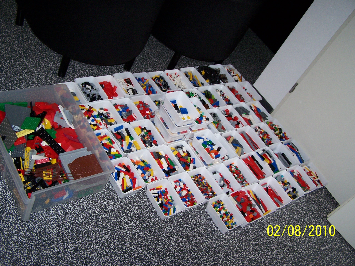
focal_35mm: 38
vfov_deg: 37.7
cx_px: 178
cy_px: 133
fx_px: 390
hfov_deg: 49.0
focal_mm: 6.3
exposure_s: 1/60
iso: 140
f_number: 2.8
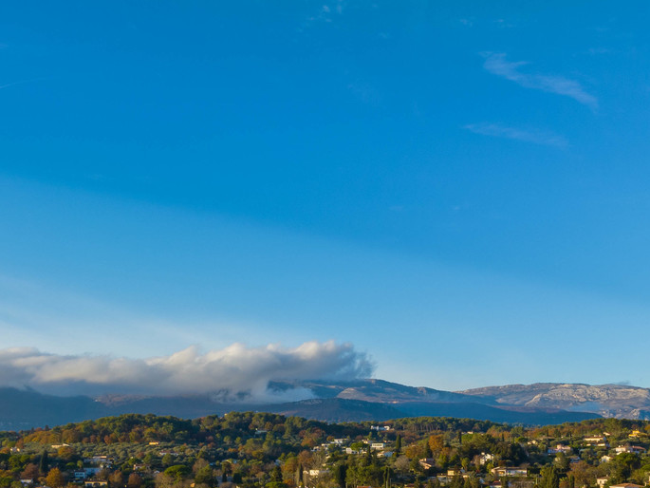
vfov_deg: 25.1
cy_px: 469
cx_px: 380
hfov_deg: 34.3
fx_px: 1052
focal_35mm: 56
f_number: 11
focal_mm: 12.3
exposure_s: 1/60
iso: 100
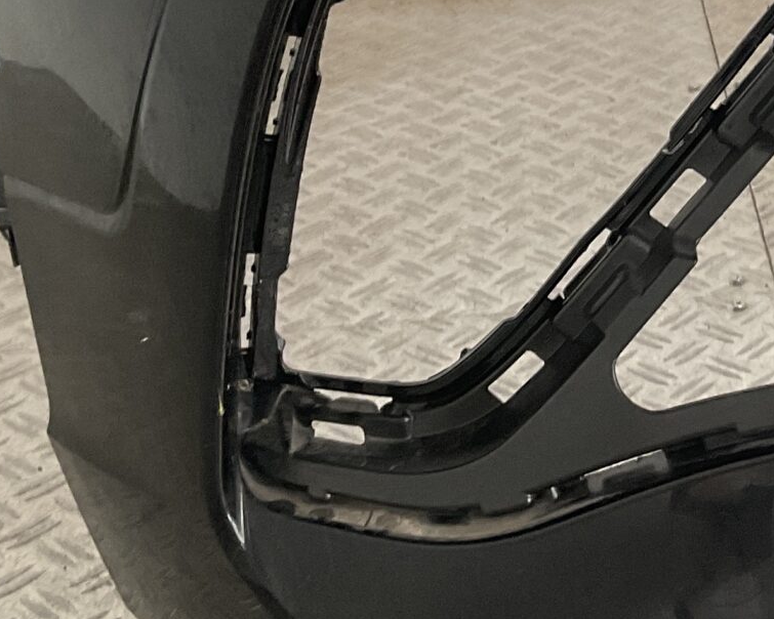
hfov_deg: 19.0
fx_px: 2199
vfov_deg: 15.5
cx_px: 891
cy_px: -83
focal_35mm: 96
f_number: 1.8
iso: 64
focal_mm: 3
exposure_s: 1/120
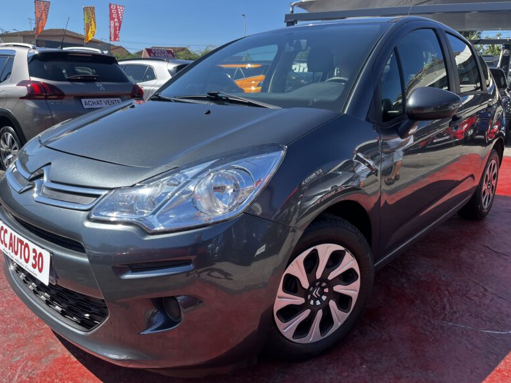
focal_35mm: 27
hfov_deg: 65.3
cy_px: 197
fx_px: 399
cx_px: 252
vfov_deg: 51.4
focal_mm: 5.1
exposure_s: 1/1266
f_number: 1.6
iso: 50
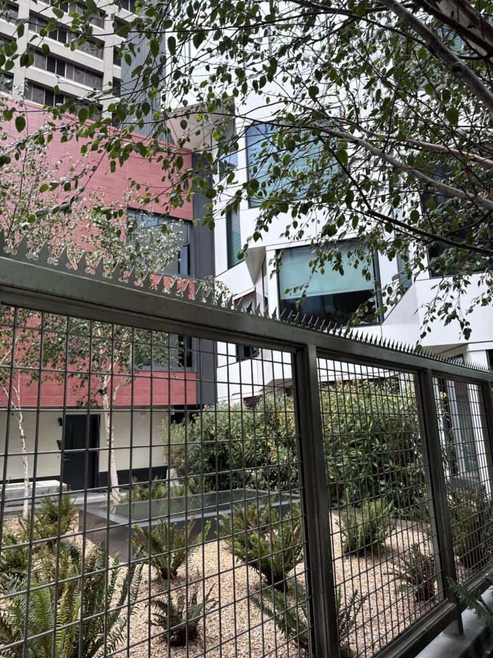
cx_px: 246
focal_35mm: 24
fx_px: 456
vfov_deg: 71.6
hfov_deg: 56.8
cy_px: 329
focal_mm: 6.86
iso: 80
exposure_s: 1/900
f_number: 1.78
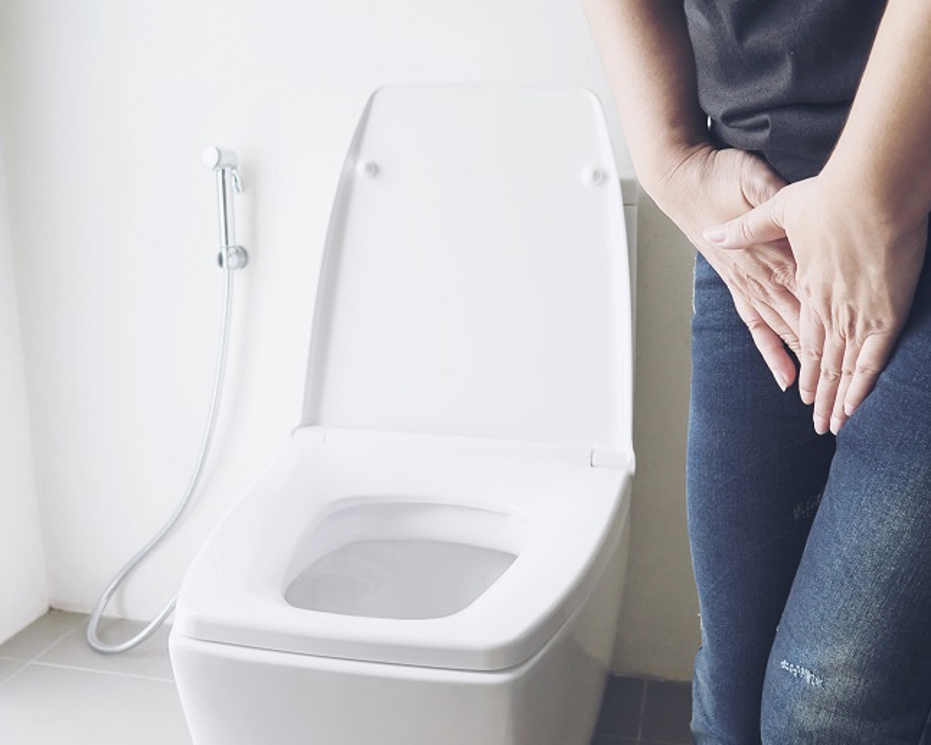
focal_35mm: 36
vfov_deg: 41.2
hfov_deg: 50.2
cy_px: 378
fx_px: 992
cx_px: 523
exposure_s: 1/200
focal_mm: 15
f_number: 4.6
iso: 400
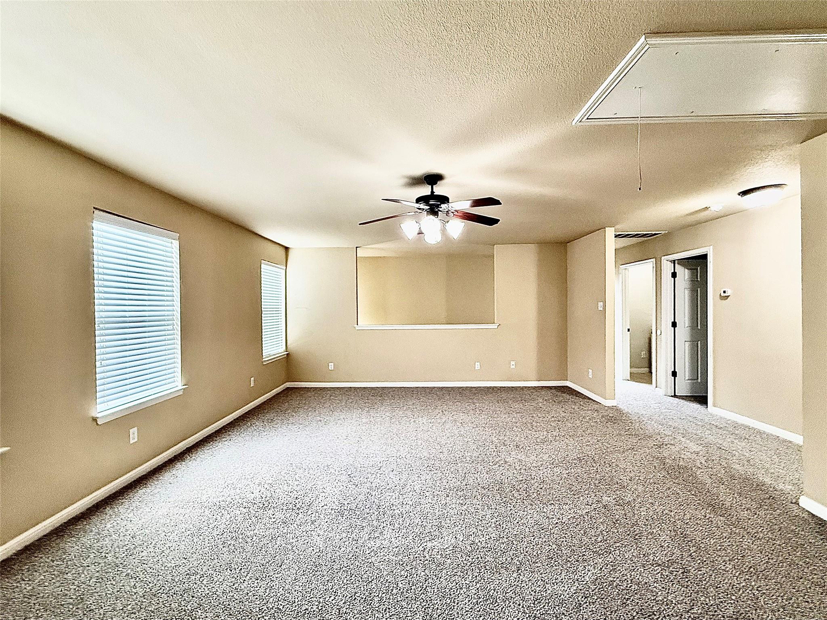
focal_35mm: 14
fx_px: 334
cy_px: 310
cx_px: 414
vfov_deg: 85.7
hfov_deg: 102.1
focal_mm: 2.22
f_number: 2.2
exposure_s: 1/120
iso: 400
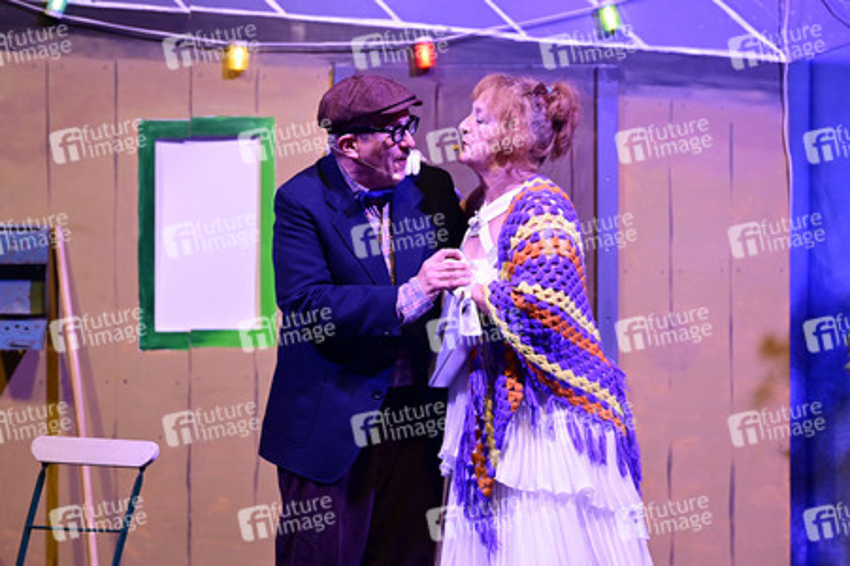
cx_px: 425
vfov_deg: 6.9
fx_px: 4719
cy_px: 283
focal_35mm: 200
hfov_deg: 10.3
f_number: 4
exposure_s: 1/500
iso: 3200
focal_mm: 200
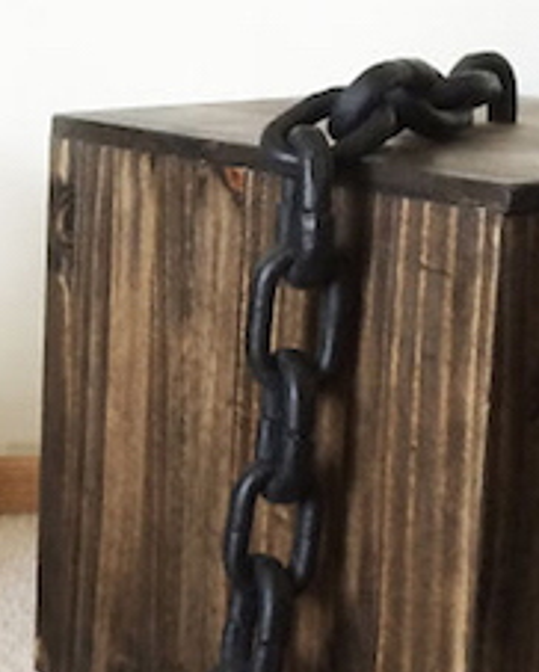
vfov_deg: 19.9
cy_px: 293
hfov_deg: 15.3
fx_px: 1912
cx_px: -154
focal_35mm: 96
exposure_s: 1/30
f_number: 2.2
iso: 64
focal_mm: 4.12
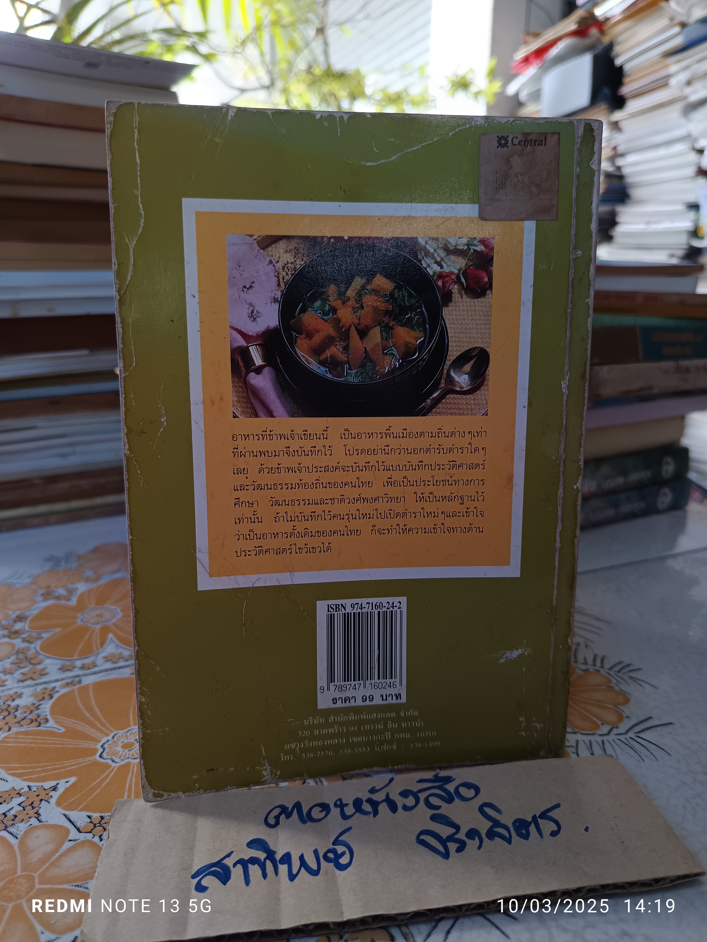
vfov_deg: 71.6
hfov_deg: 56.8
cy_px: 471
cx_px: 354
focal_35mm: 24
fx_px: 654
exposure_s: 1/50
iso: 759
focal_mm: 5.31
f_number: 1.7
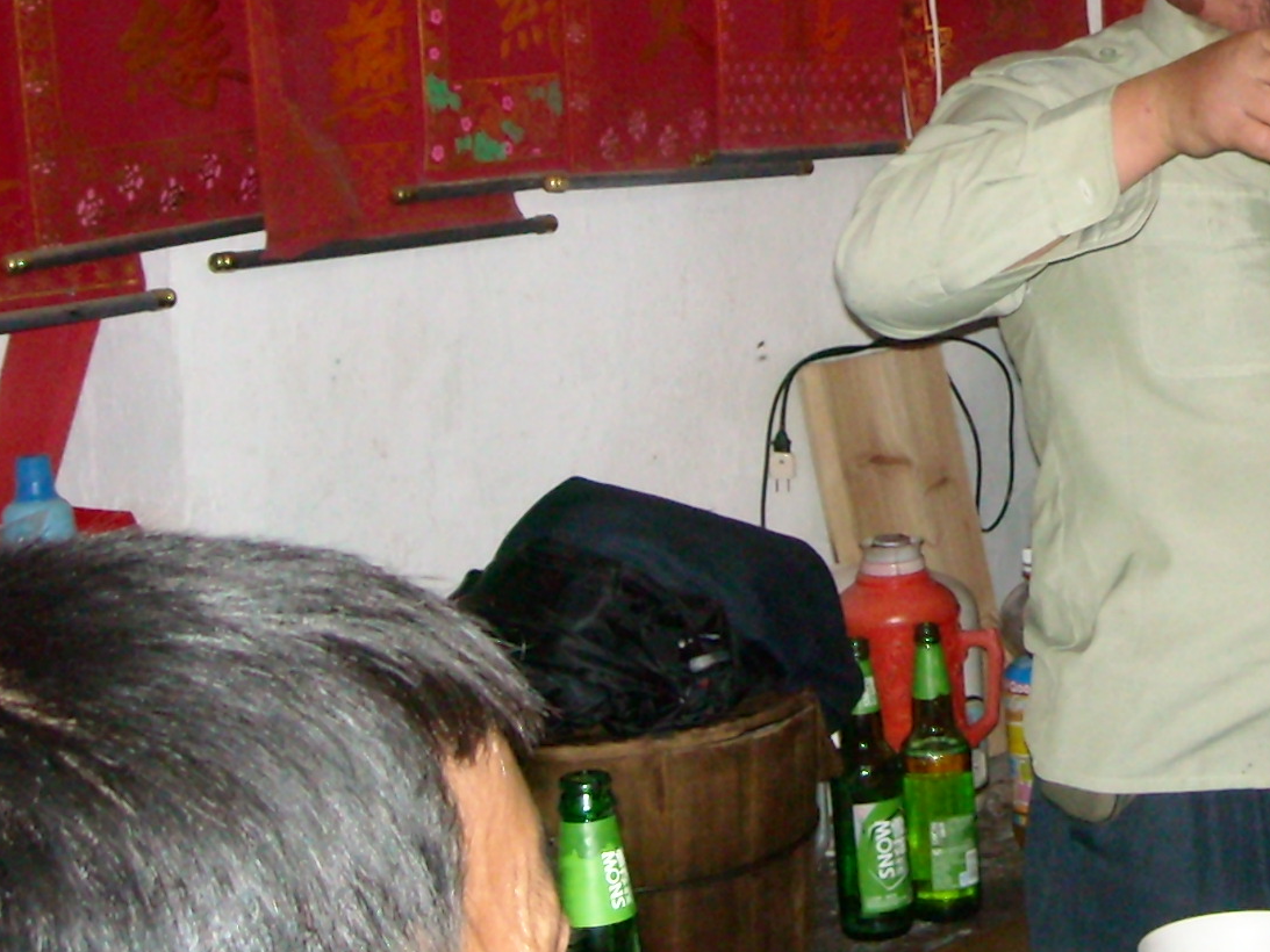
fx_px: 3045
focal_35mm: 83
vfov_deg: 17.3
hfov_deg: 22.4
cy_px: -26
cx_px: 1359
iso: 400
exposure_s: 1/60
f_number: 2.8
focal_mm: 5.7
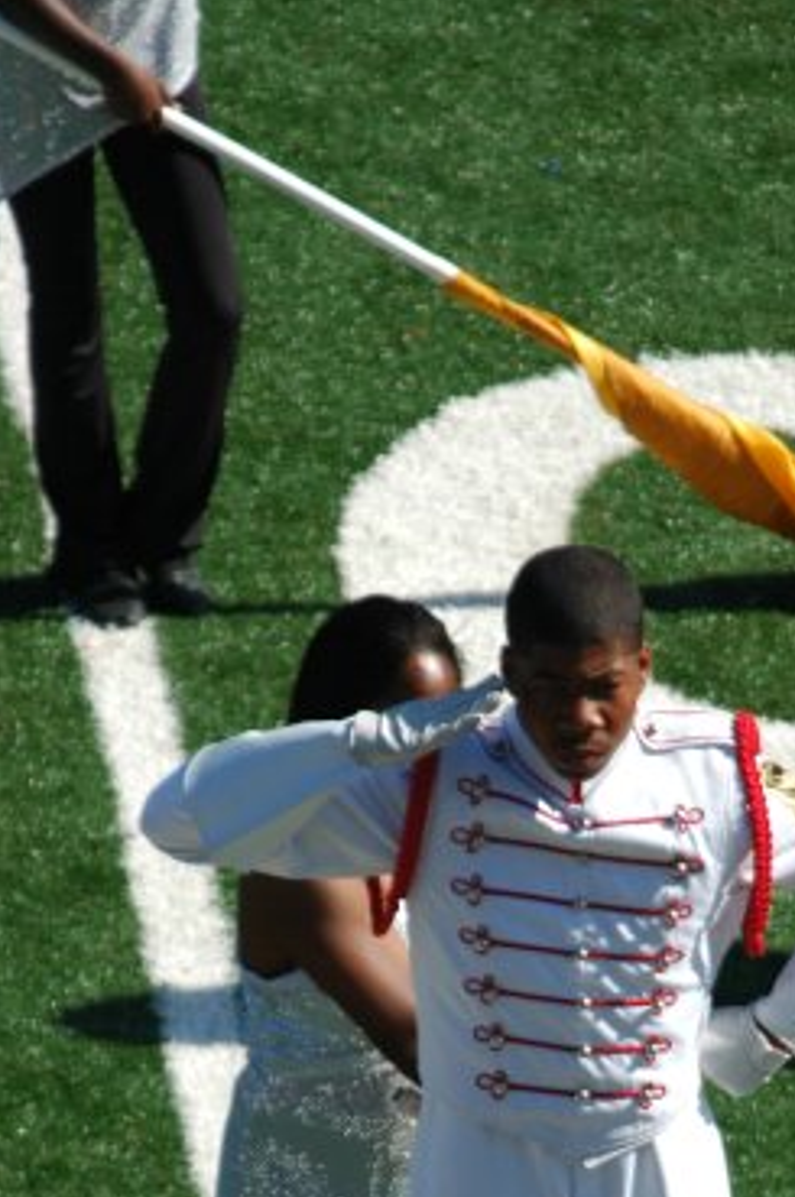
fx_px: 32419
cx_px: 534
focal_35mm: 976
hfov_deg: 1.4
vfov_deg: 2.1
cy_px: 947
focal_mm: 400
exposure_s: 1/1000
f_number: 5.6
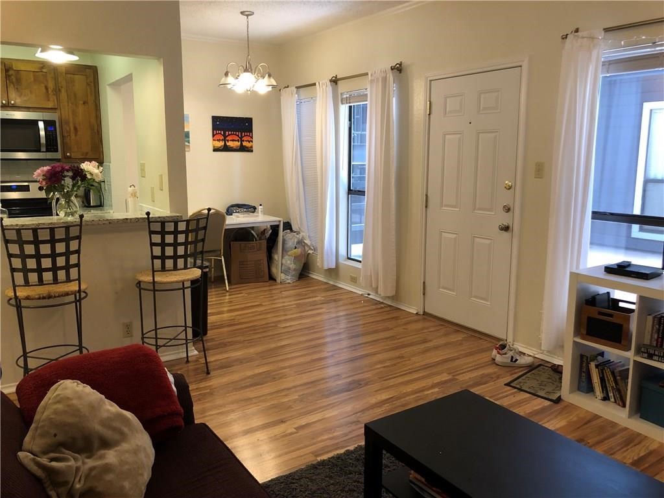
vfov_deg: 49.7
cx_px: 332
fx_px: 537
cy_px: 249
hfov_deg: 63.4
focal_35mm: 28
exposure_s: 1/15
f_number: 1.8
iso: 50
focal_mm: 4
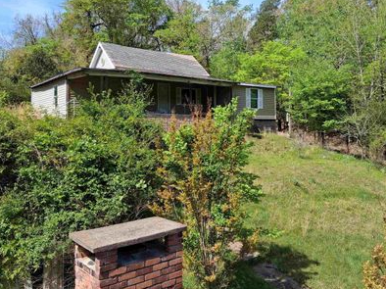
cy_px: 115
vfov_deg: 42.7
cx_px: 209
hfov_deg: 55.3
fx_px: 368
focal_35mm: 33
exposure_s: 1/348
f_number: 1.8
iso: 25
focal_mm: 3.98
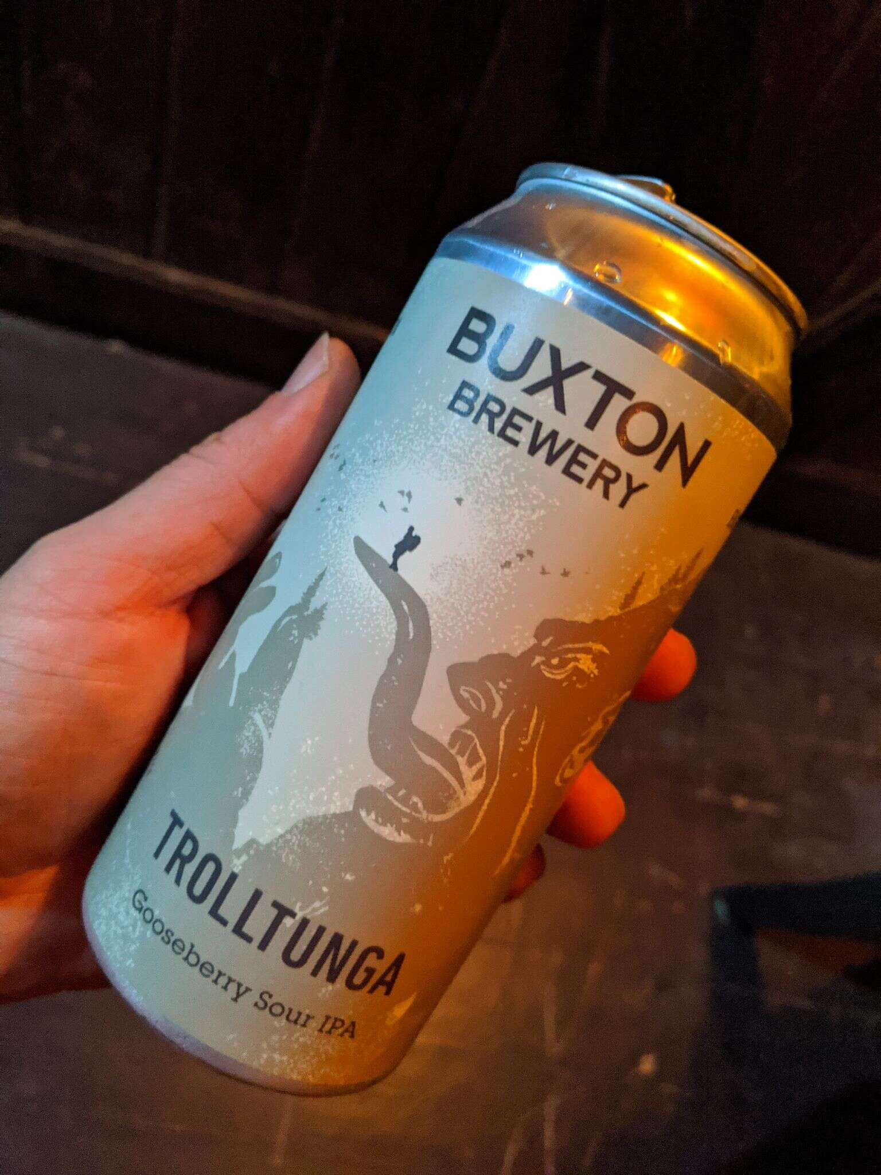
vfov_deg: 65.3
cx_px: 440
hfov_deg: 51.4
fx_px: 916
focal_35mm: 27
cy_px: 588
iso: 740
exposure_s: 1/16.7
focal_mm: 4.44
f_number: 1.8
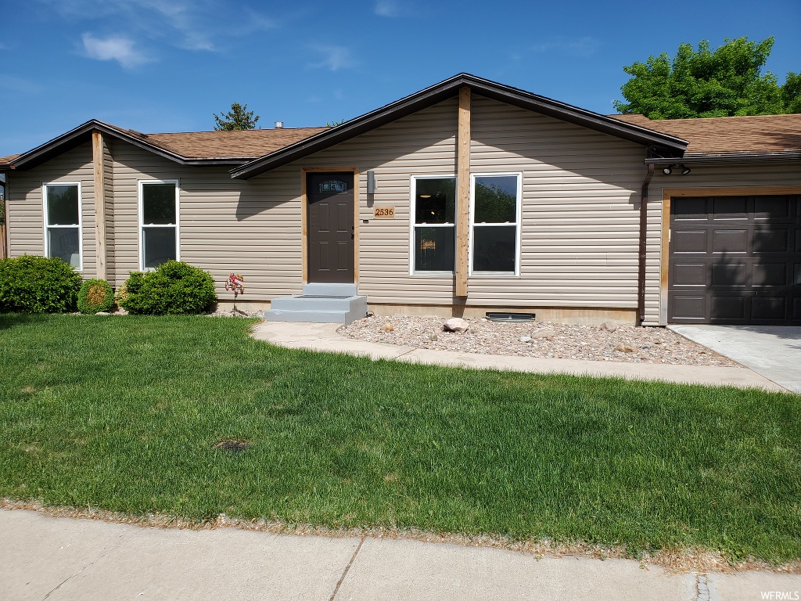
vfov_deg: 53.1
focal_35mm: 26
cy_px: 300
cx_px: 400
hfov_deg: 67.3
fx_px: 602
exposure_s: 1/1972
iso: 50
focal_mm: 4.3
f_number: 2.4
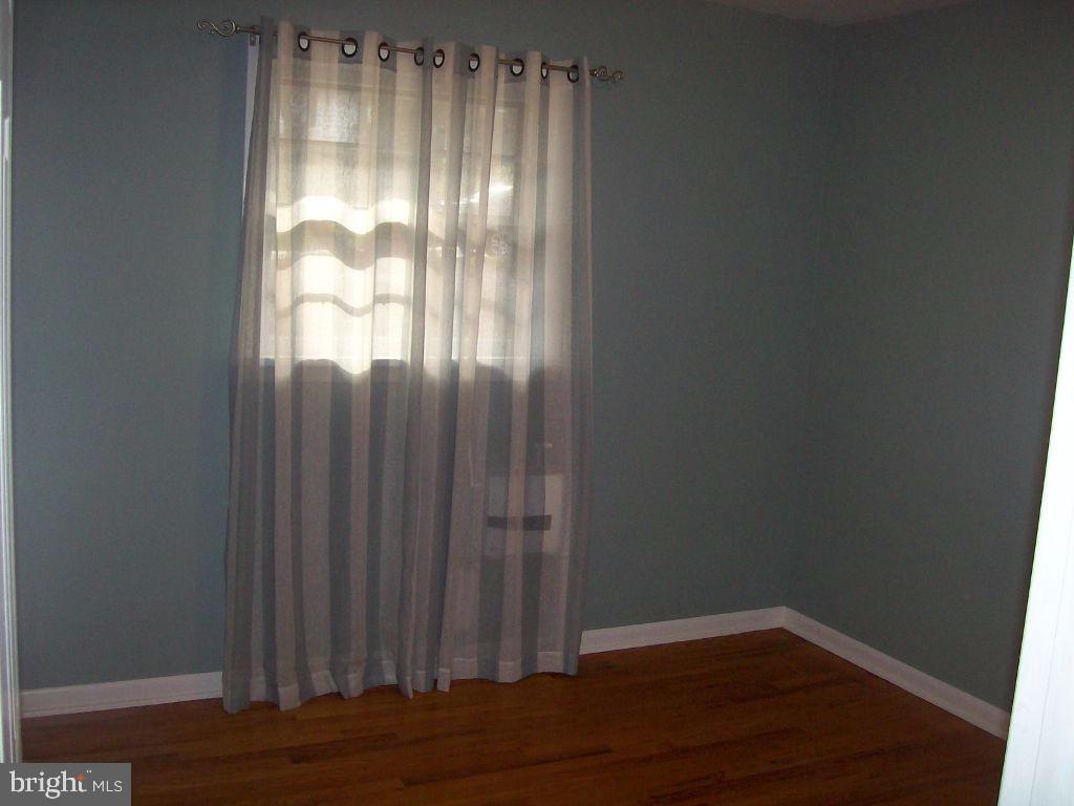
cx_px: 537
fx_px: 1117
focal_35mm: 36
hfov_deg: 51.4
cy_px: 403
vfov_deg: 39.7
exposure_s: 1/64
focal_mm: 6
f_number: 2.7
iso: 80
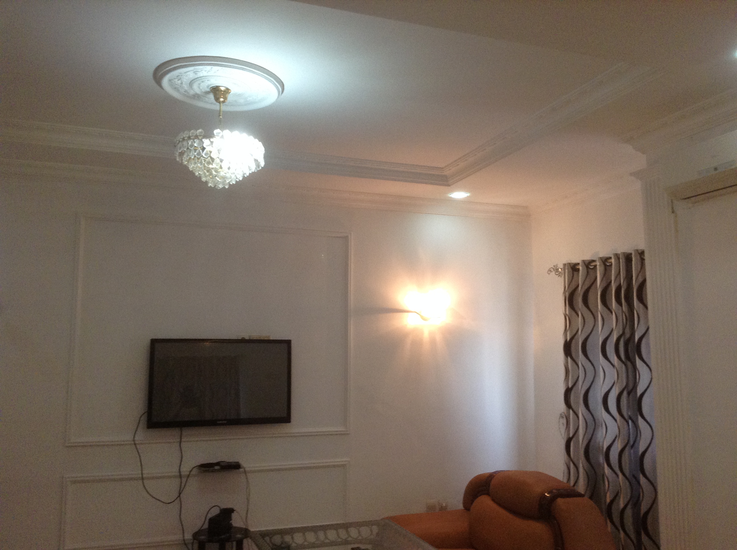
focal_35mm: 33
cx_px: 368
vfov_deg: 42.8
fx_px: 702
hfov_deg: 55.4
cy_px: 275
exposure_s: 1/24
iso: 100
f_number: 2.4
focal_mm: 3.3
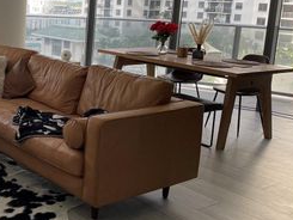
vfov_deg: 27.4
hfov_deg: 33.7
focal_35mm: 53
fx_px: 449
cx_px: 16
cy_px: 76
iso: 32
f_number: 1.6
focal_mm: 4.2
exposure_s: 1/121
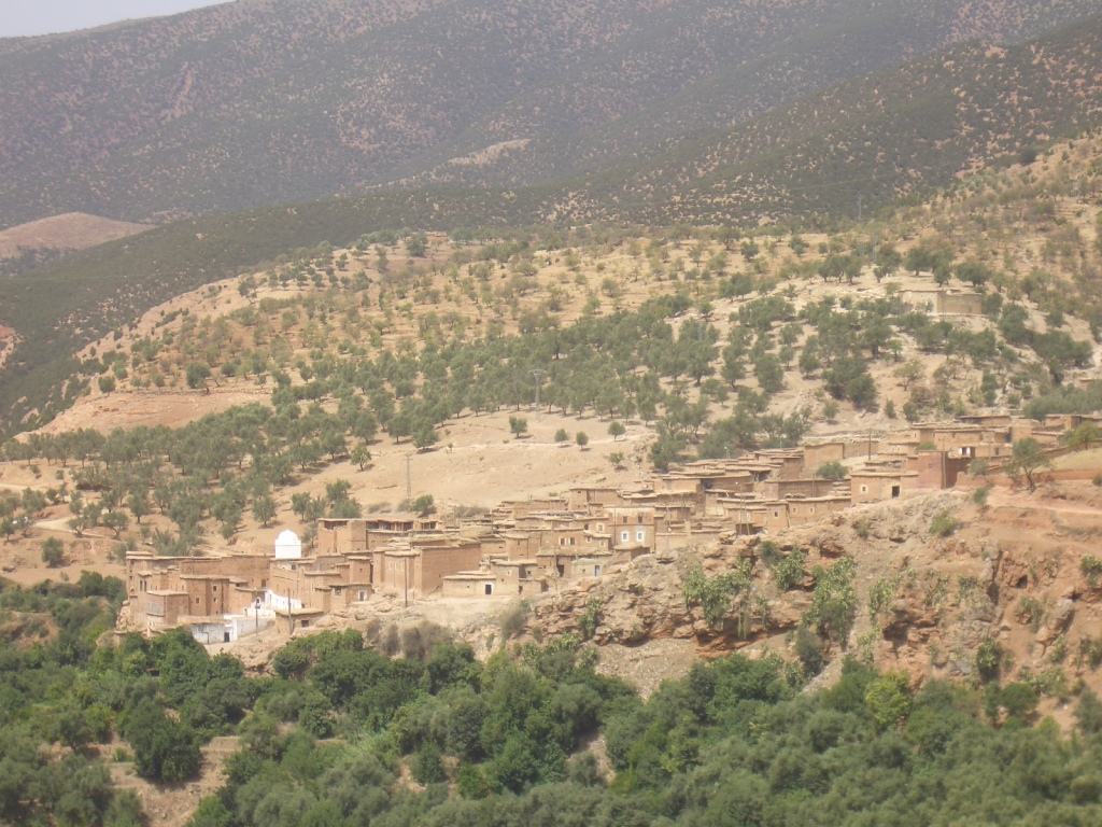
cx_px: 551
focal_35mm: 105
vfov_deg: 14.1
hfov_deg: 18.7
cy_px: 414
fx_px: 3343
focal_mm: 17.4
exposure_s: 1/320
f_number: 4.8
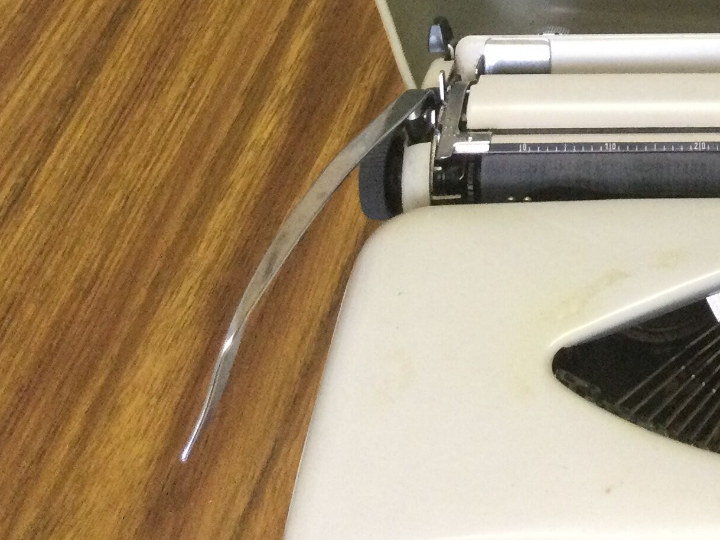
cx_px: 838
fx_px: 1726
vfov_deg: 16.7
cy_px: -171
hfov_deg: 22.0
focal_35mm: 83
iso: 160
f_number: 2.4
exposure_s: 1/33
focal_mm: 3.3
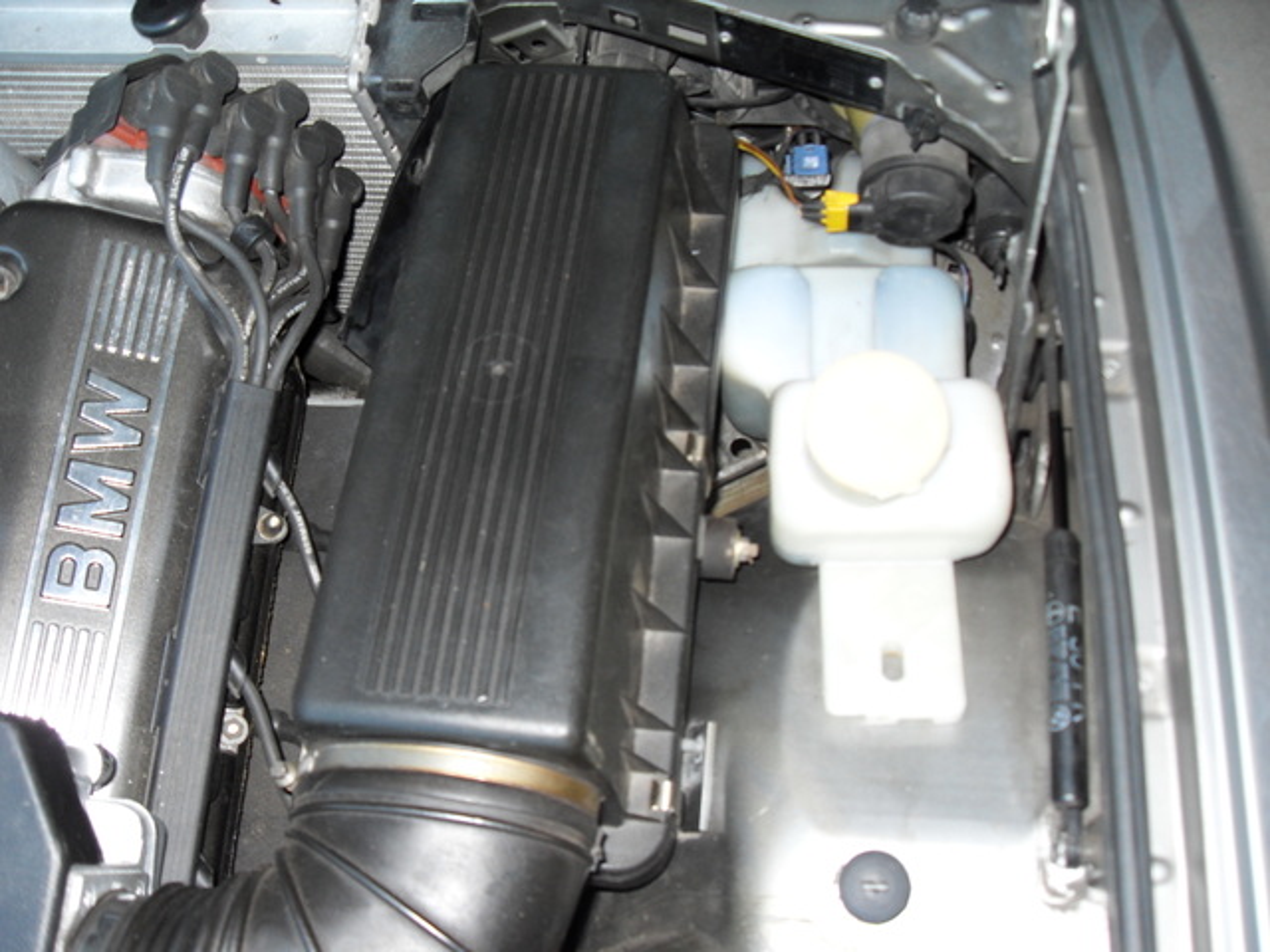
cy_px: 476
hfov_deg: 54.0
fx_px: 1247
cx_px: 635
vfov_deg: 41.8
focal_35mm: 34
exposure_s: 1/45
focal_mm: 6.3
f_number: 2.8
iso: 100
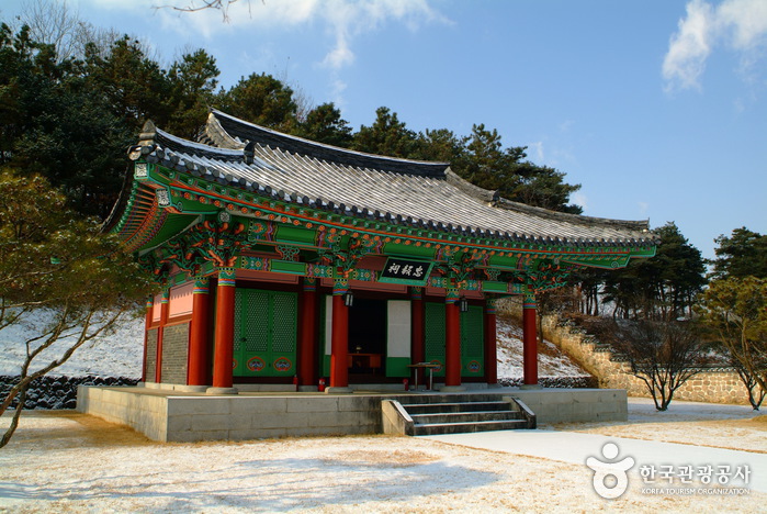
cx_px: 384
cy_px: 257
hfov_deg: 61.9
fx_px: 640
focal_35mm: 30
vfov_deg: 43.7
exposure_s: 1/180
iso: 100
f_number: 8
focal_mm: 20
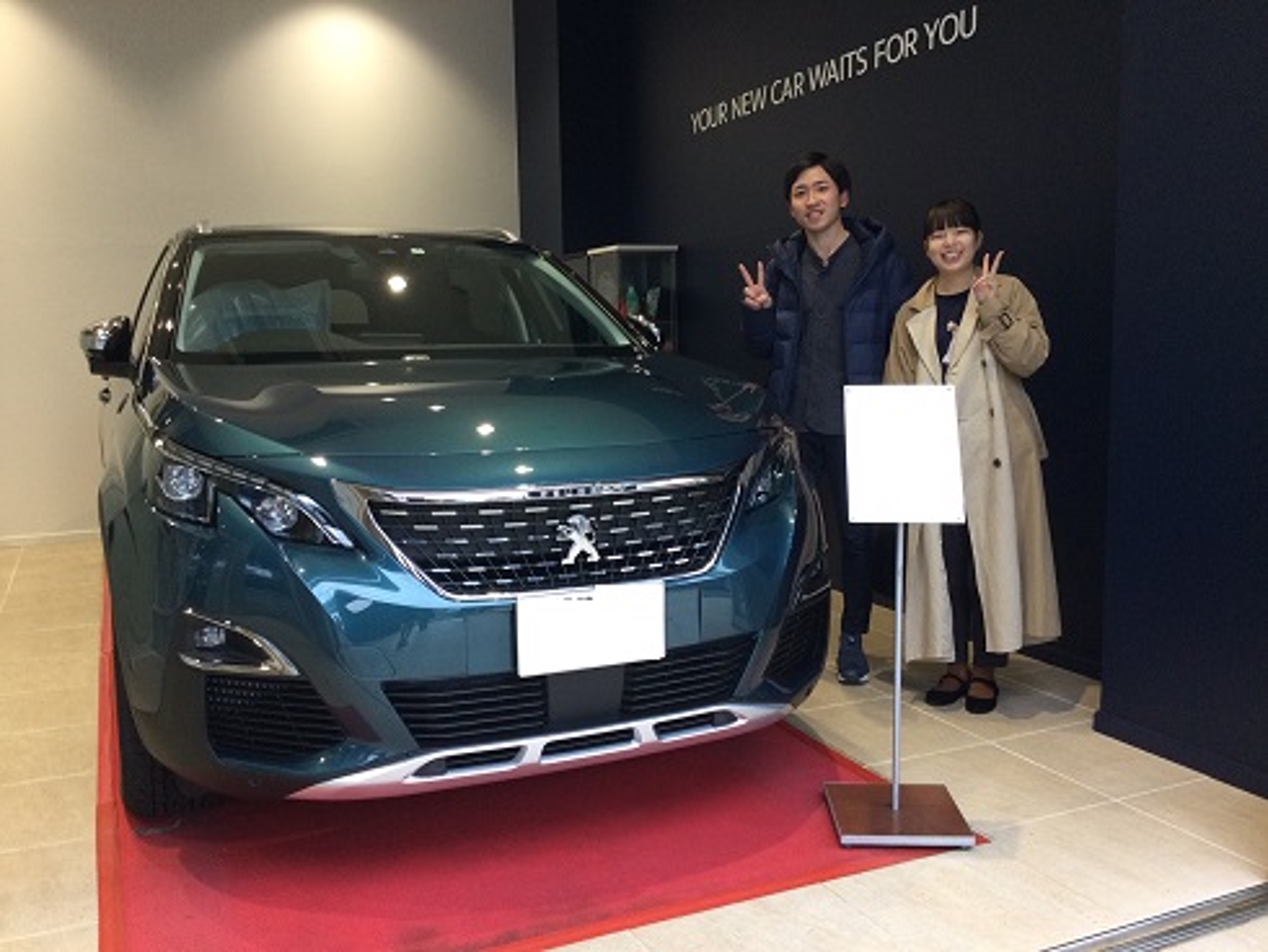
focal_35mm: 31
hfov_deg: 58.3
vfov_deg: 45.5
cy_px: 476
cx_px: 634
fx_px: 1136
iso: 64
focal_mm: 3.3
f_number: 2.4
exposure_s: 1/30
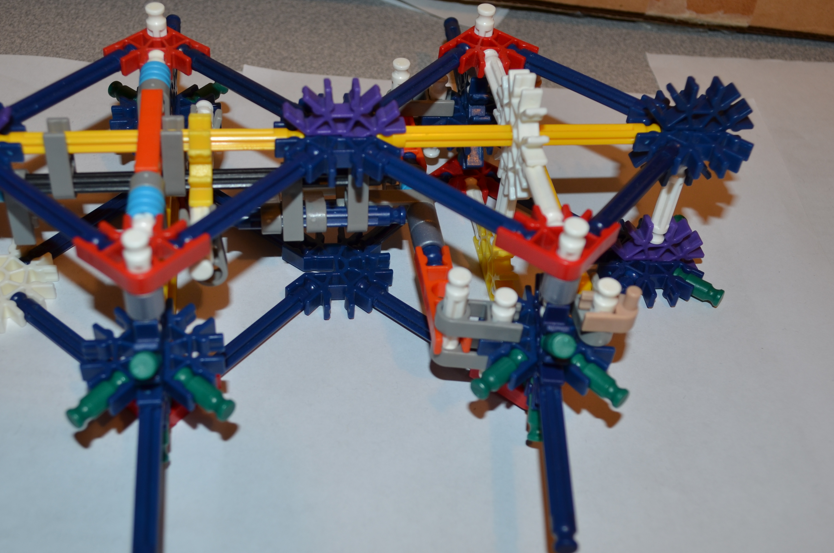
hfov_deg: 44.5
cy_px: 254
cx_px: 355
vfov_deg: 30.4
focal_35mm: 44
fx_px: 1017
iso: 200
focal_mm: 22
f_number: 5.6
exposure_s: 1/30
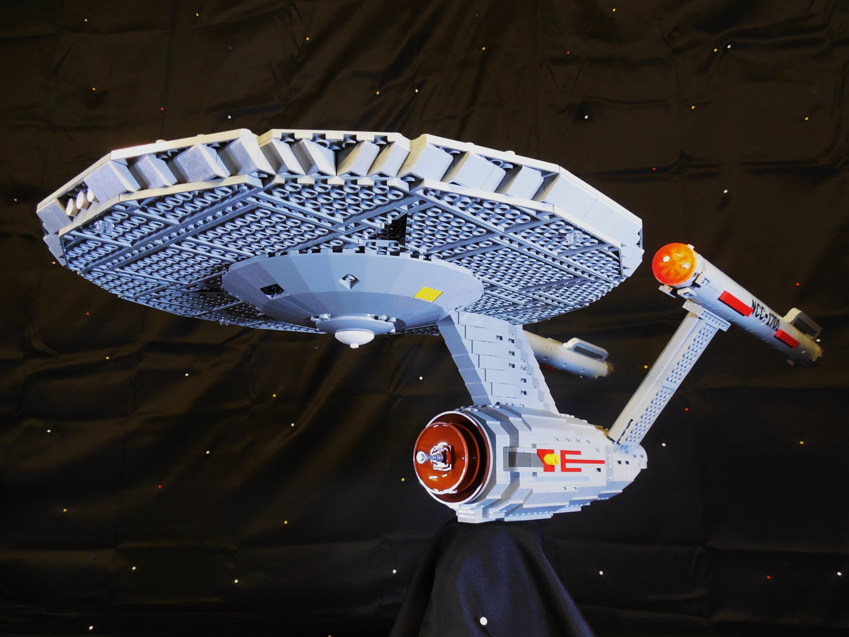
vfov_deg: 54.9
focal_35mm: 25
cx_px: 424
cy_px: 318
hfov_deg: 69.4
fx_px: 613
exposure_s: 1/8
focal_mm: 4.5
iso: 400
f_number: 3.3
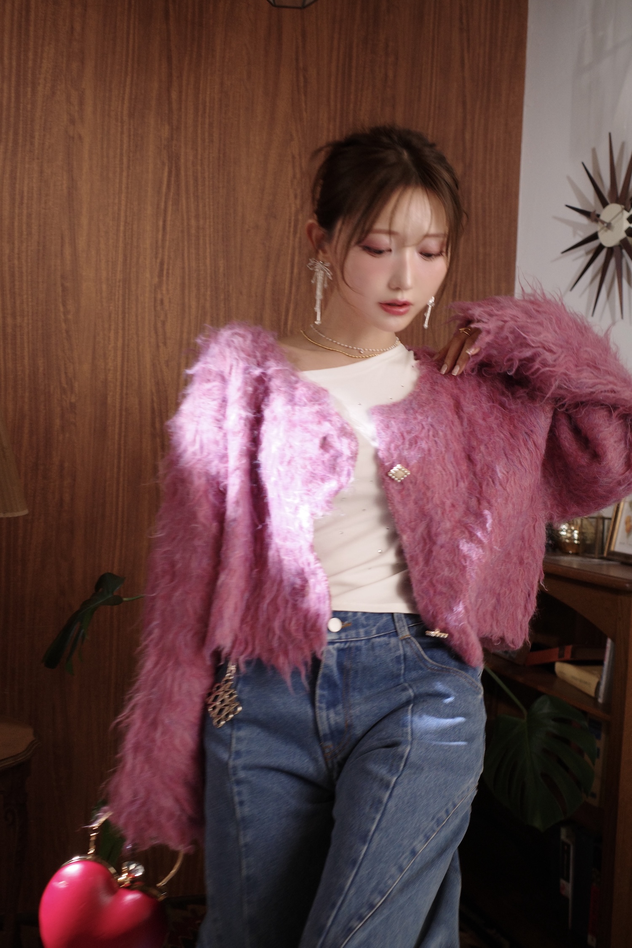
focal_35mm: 35
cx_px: 316
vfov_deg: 54.4
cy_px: 474
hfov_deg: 37.9
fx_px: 922
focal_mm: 18.3
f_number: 2.8
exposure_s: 1/30
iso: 1000
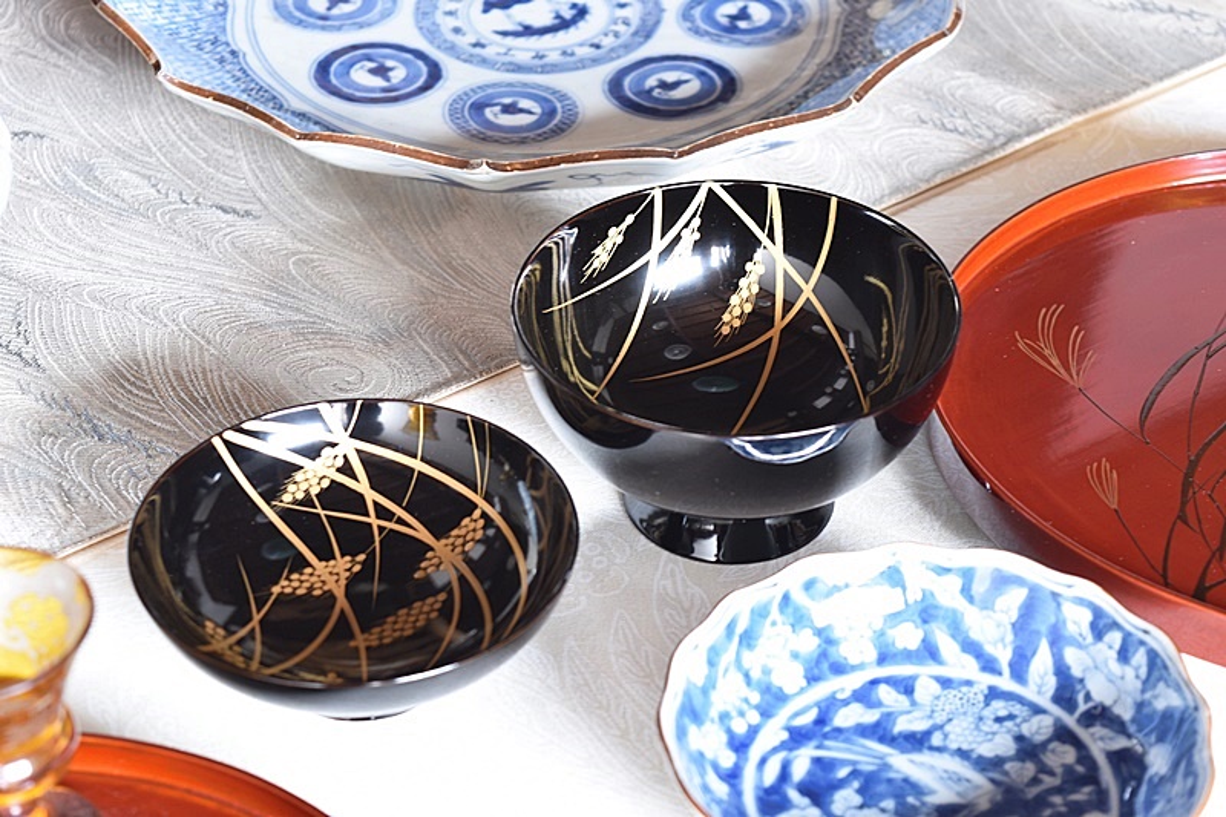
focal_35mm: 82
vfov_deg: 16.5
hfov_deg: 24.6
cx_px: 613
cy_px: 408
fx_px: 2809
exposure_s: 1.6
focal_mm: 55
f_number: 5.6
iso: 400
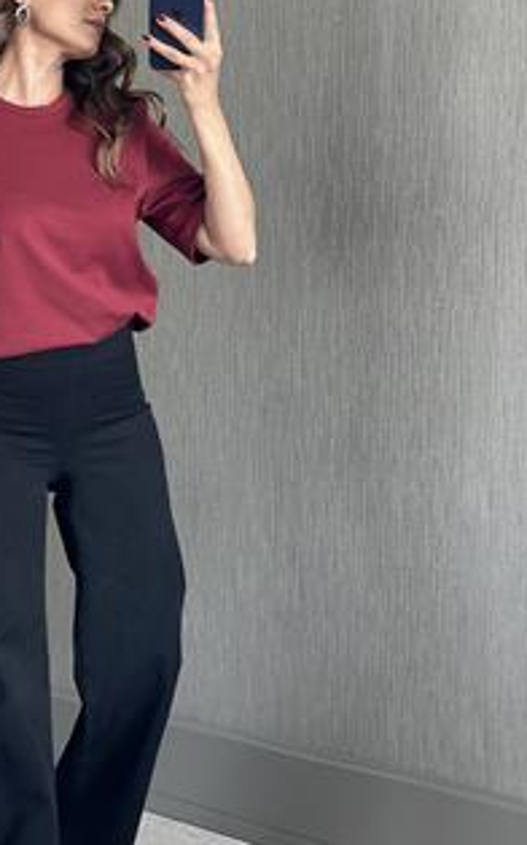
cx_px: 65
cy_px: 452
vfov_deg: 25.2
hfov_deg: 15.7
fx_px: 1886
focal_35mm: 82
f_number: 1.78
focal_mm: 6.86
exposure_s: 1/60
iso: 160
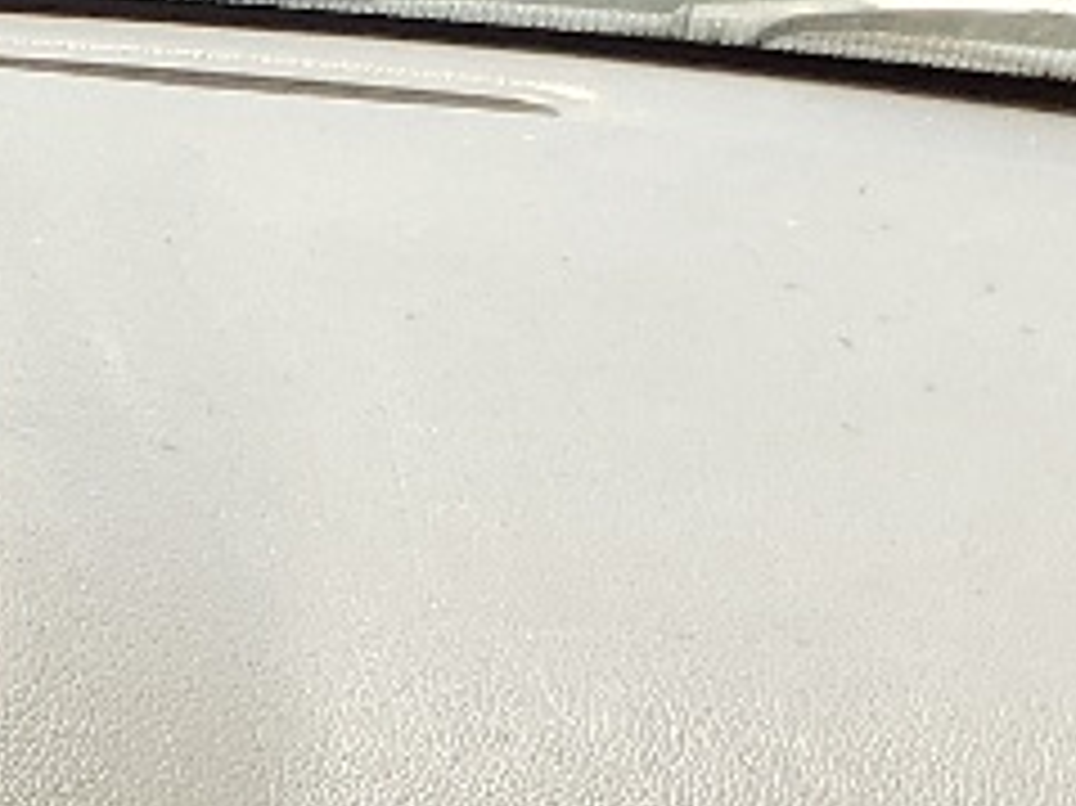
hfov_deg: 10.6
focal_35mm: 174
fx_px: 5406
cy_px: 2625
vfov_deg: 7.3
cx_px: -977
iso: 50
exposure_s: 1/435
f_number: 1.5
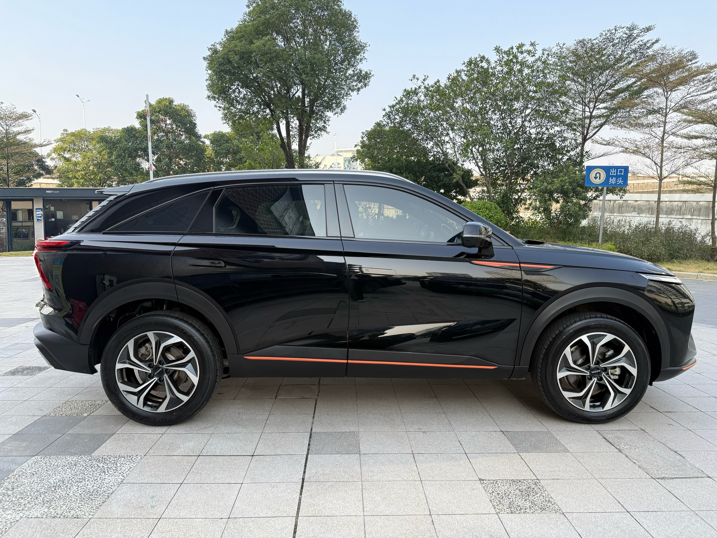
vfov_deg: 56.8
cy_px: 269
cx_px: 358
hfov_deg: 71.6
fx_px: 497
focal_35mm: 24
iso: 100
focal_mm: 6.76
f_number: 1.78
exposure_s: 1/497
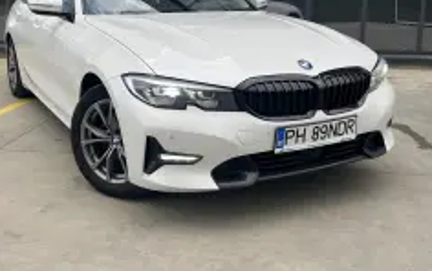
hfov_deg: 47.1
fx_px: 495
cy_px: 86
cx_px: 194
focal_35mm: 42
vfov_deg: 30.3
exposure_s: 1/797
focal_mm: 5.7
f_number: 1.5
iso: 50
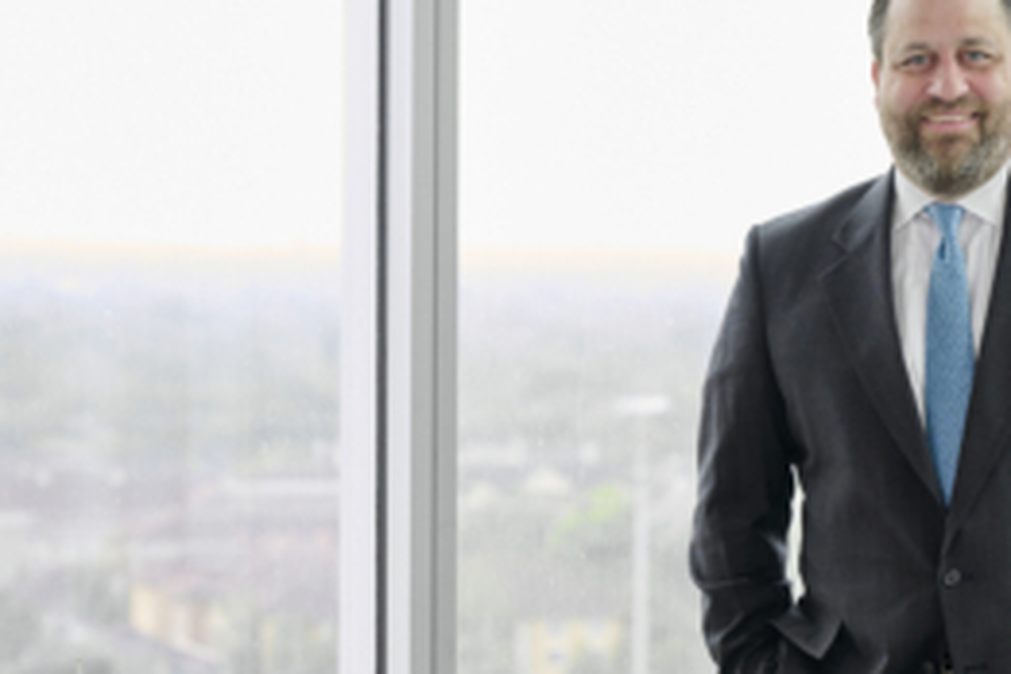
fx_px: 5925
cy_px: 471
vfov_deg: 6.5
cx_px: 767
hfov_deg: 9.7
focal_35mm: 211
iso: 1250
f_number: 5.6
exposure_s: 1/125
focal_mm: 110
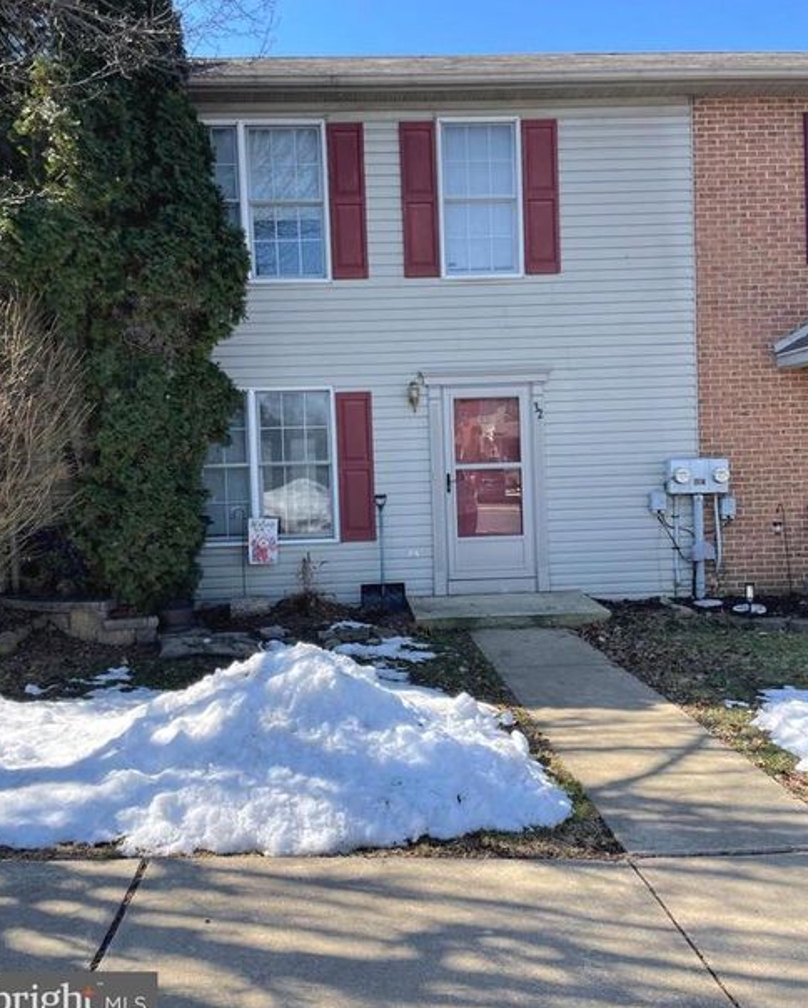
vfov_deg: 62.1
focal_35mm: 28
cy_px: 475
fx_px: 836
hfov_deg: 51.6
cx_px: 394
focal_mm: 4.2
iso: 32
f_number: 1.6
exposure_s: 1/1006
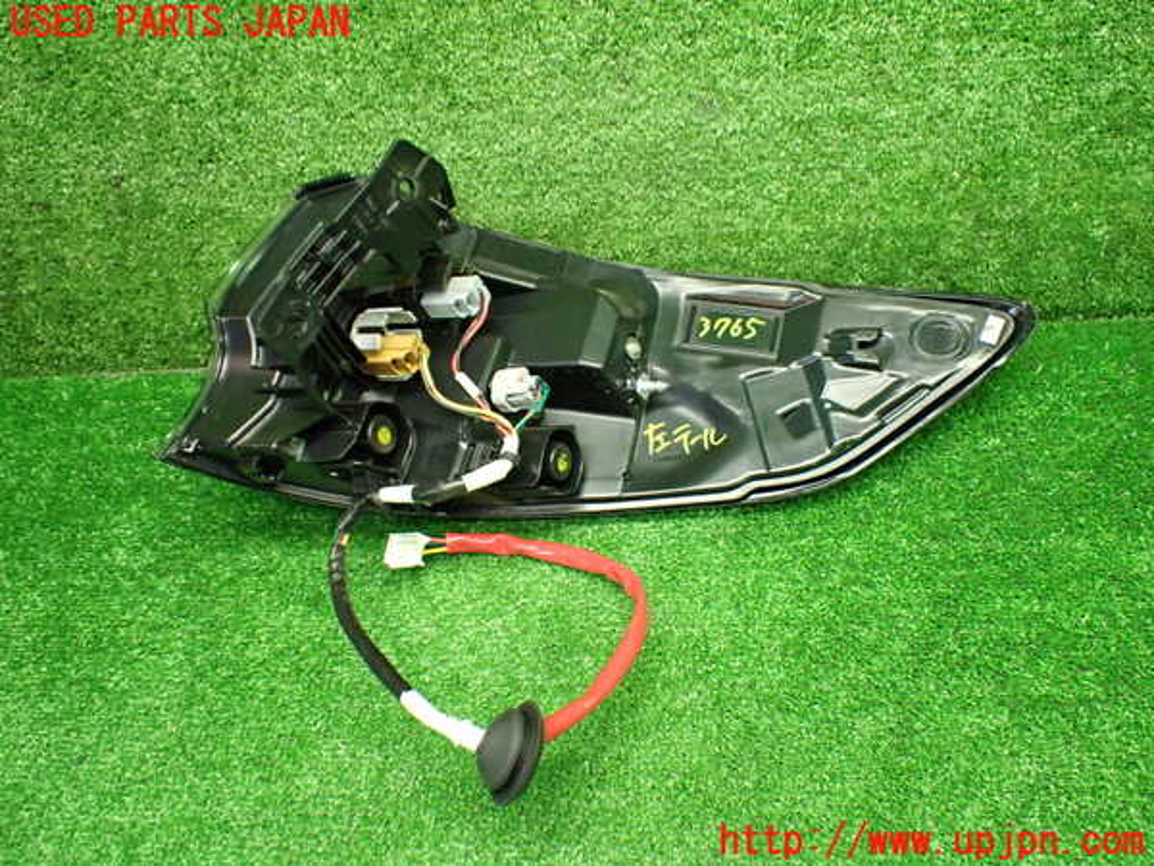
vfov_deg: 46.8
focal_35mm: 30
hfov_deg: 60.0
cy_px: 433
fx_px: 1000
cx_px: 577
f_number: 2.3
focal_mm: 5.4
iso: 800
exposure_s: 1/80
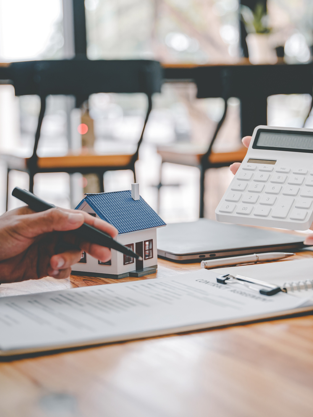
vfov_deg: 25.5
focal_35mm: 76
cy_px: 208
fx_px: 921
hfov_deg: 19.3
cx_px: 188
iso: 250
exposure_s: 1/100
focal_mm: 52.3
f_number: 2.8
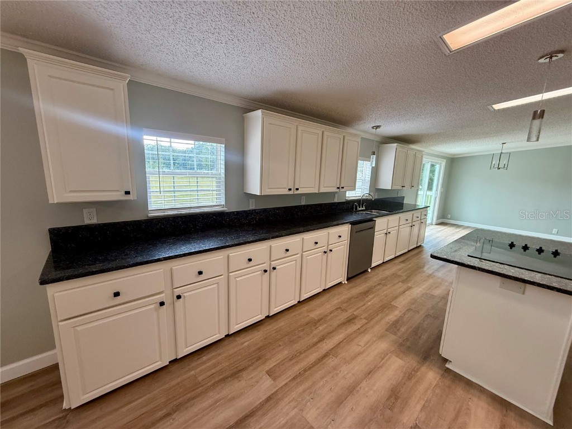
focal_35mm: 14
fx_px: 231
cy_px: 214
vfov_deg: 85.7
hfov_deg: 102.1
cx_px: 286
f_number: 2.2
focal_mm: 2.22
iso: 200
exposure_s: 1/120
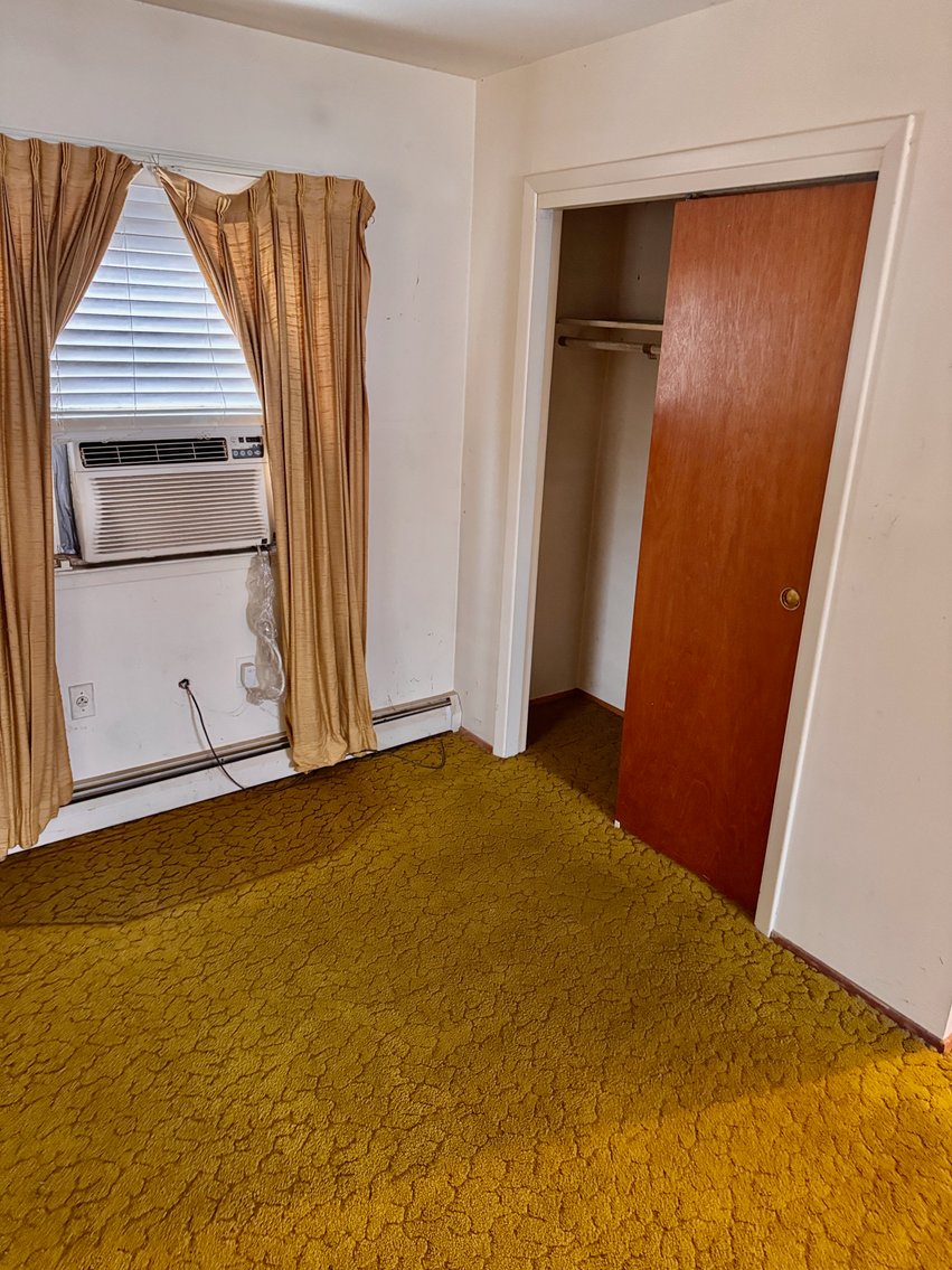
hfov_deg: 56.8
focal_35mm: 24
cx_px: 476
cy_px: 635
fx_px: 880
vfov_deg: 71.6
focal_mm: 6.76
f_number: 1.78
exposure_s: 1/40
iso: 1000
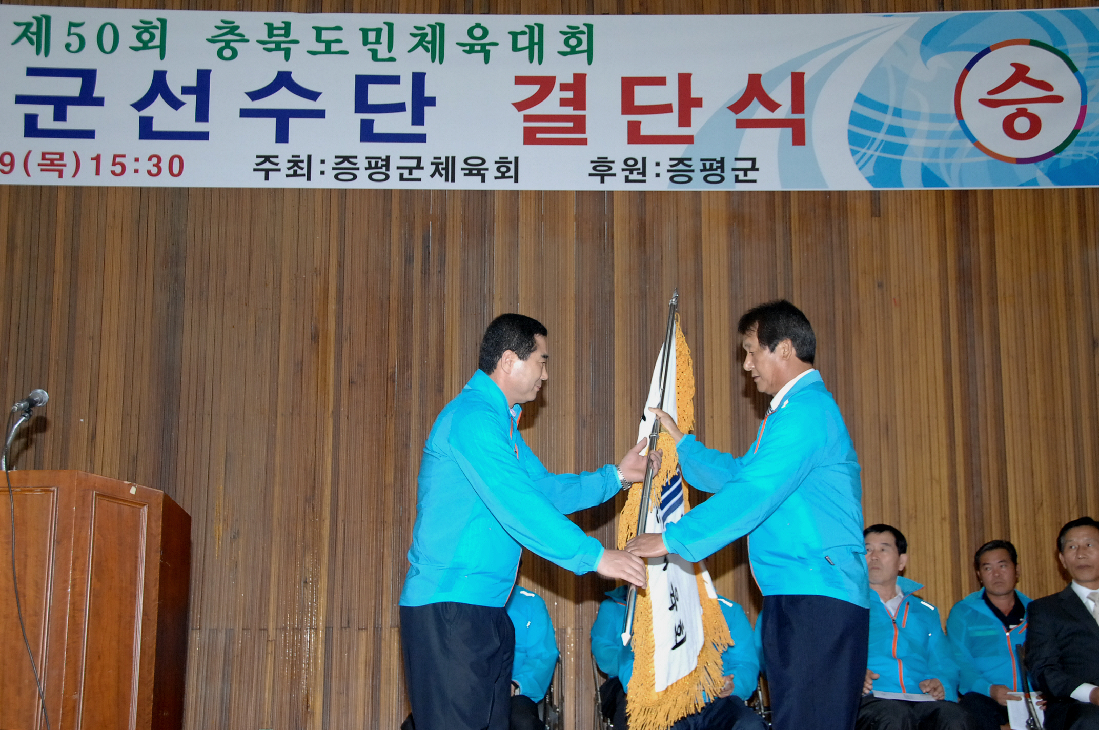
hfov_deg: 45.0
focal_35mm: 44
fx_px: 1326
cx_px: 550
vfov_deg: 30.8
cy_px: 365
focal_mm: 29
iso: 800
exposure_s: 1/60
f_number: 6.7
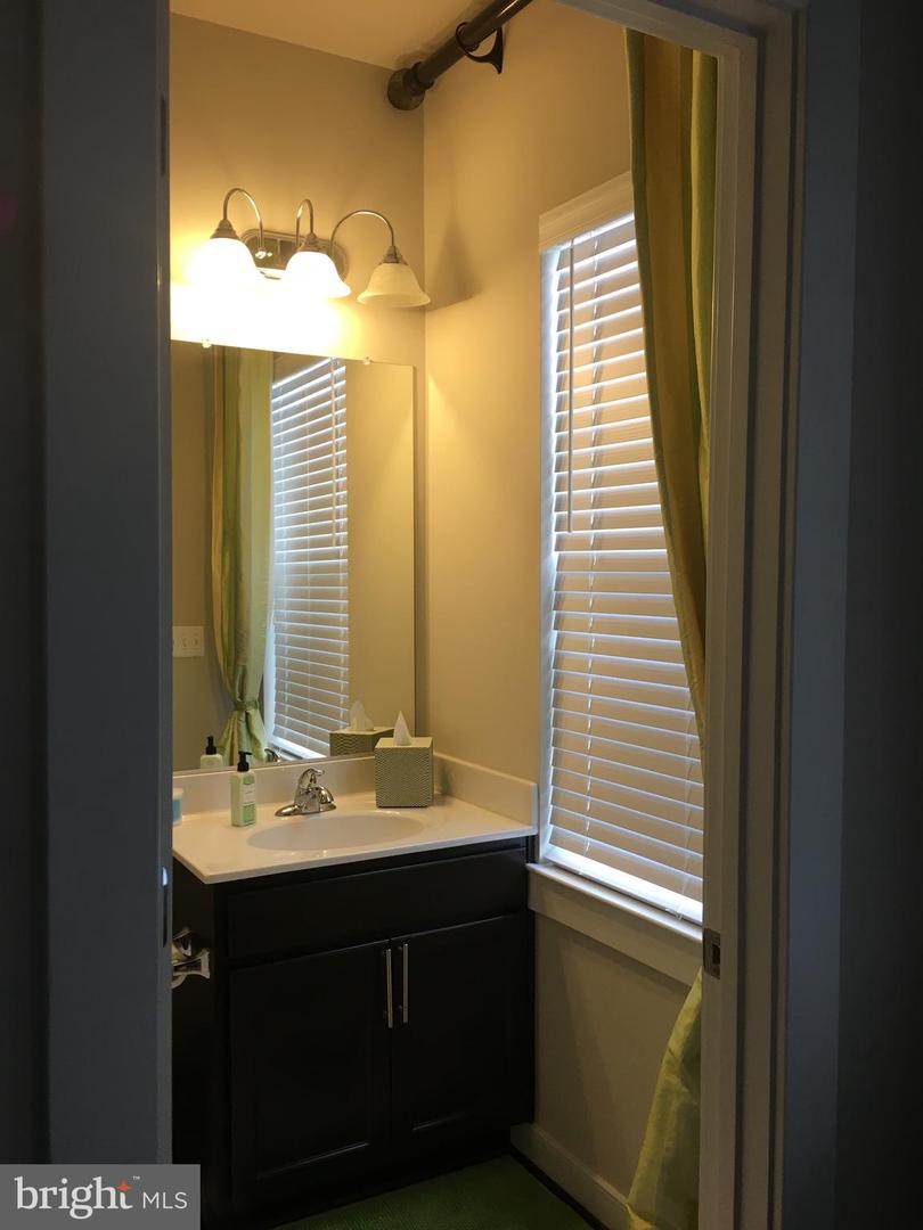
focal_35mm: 29
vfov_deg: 61.7
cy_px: 615
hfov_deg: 48.2
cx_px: 462
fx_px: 1031
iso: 32
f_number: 2.2
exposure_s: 1/30
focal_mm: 4.15
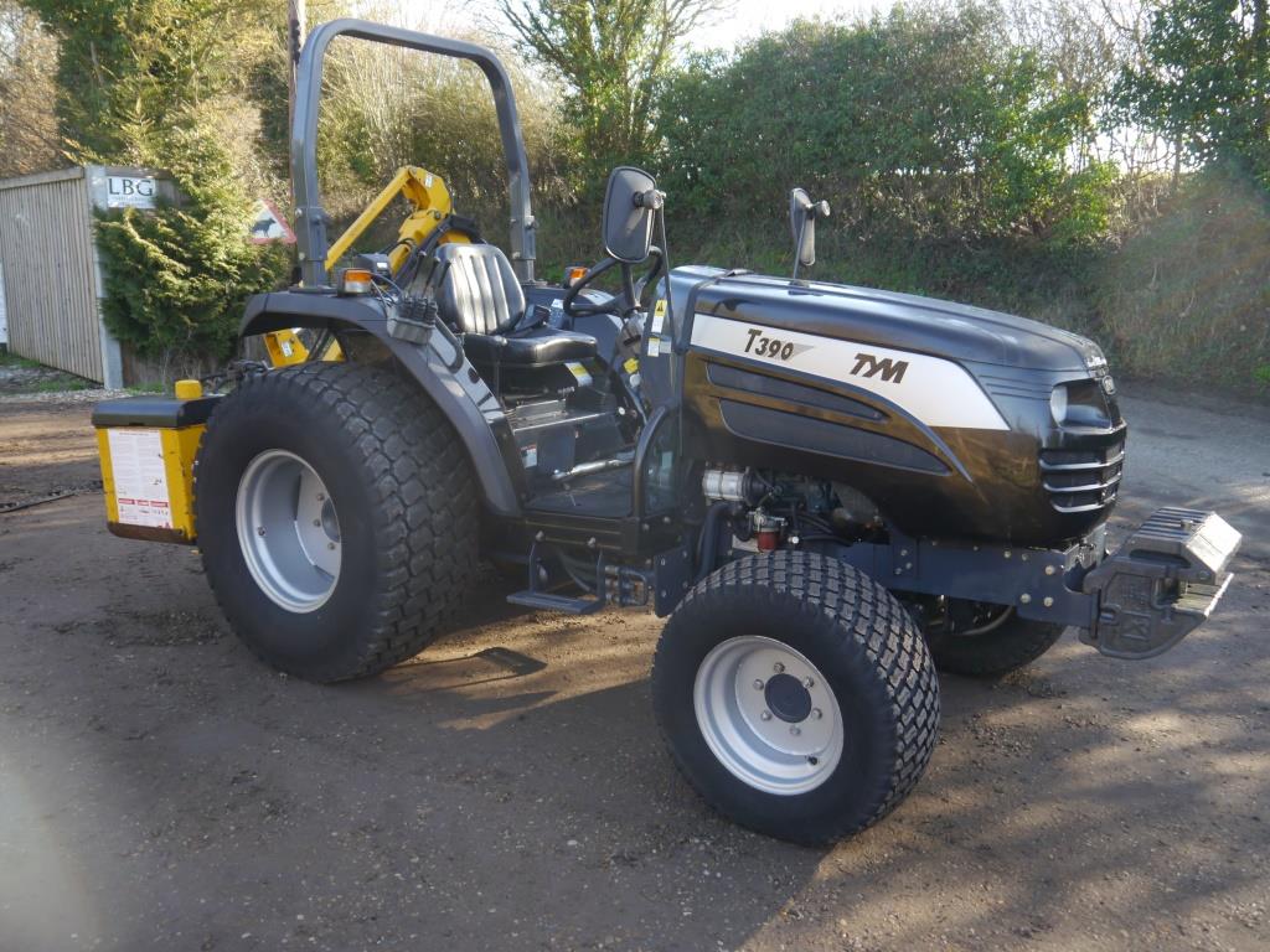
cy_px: 476
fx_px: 1101
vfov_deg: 46.8
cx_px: 635
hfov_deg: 60.0
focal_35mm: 30
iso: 160
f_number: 4
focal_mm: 15
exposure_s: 1/100
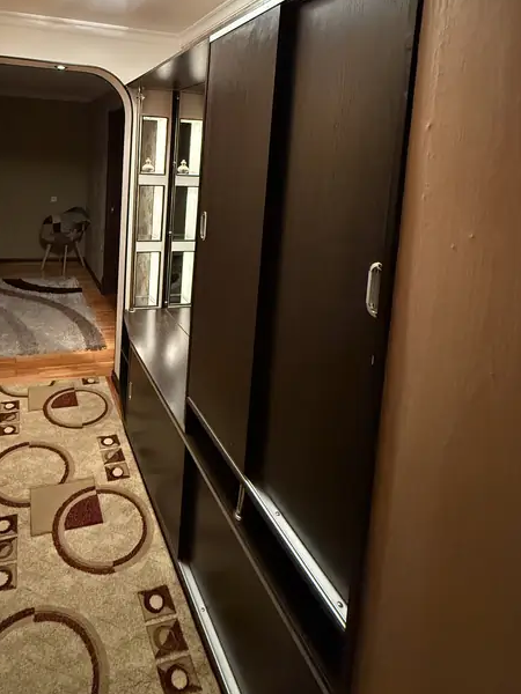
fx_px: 421
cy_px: 190
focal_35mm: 21
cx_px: 135
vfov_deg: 74.4
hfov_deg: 60.2
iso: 800
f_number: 2.2
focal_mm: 2.22
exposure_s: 1/50
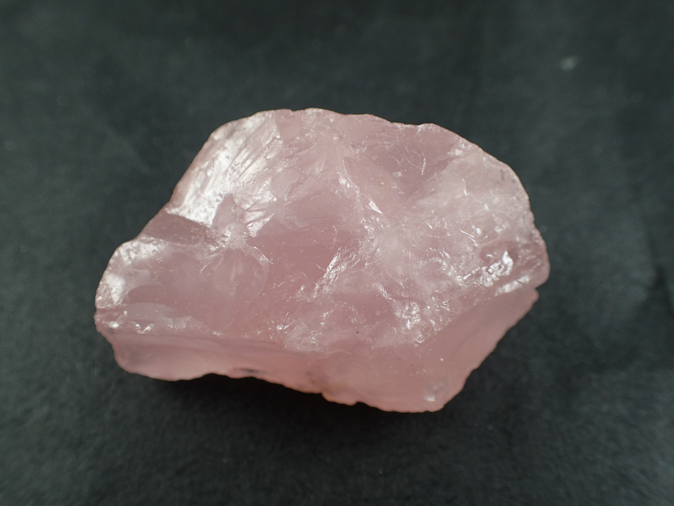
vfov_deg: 46.8
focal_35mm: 30
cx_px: 337
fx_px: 584
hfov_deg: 60.0
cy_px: 253
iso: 100
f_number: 2.3
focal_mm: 5.5
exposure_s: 1/200
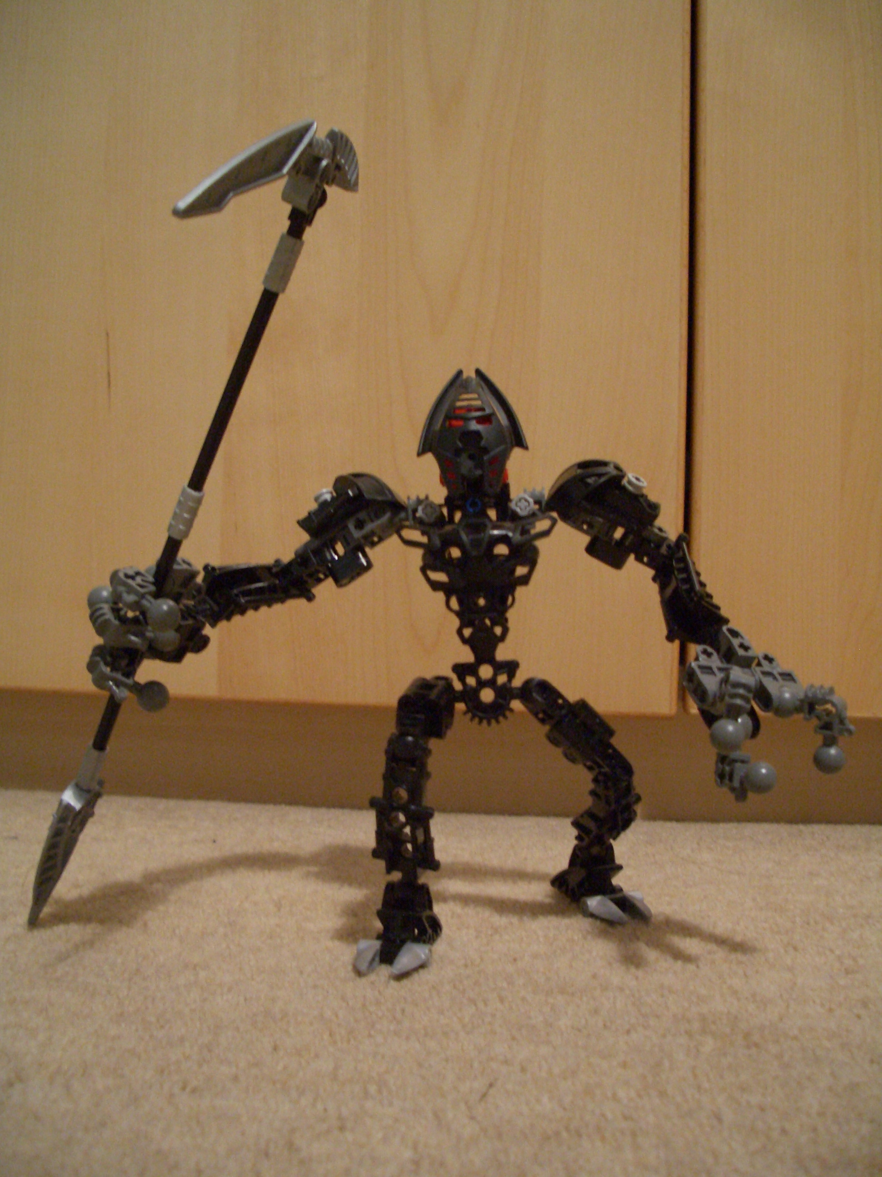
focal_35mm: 35
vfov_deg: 52.6
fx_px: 1189
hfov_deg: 40.7
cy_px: 588
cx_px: 441
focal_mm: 5.8
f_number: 2.6
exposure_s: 1/8
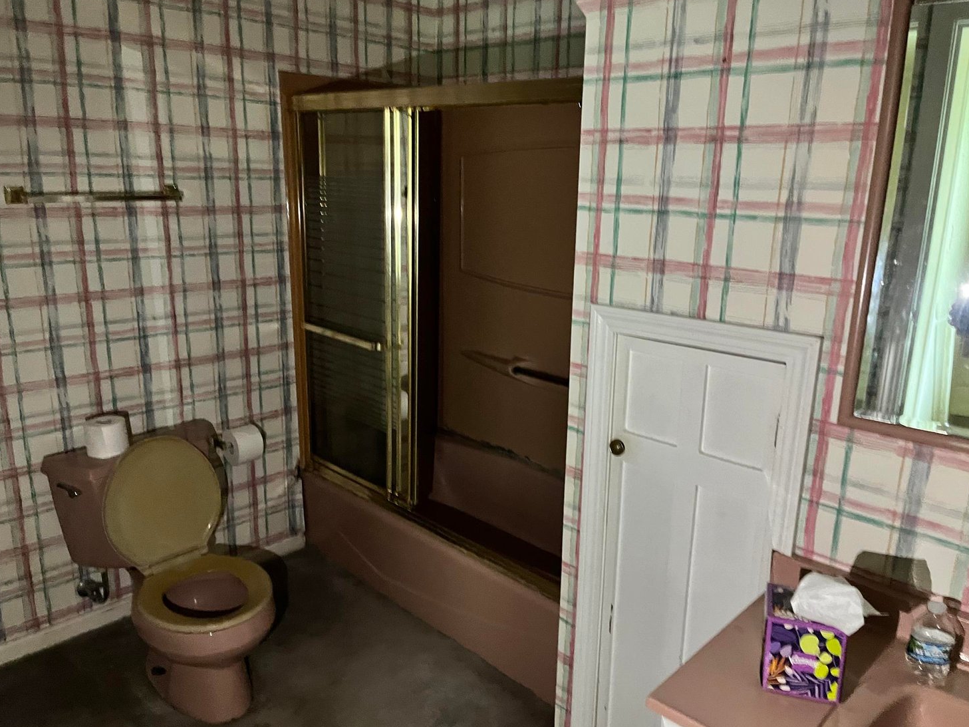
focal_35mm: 27
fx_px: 756
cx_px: 488
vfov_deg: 51.4
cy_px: 362
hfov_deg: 65.3
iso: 640
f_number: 1.6
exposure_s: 1/30
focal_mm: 5.1
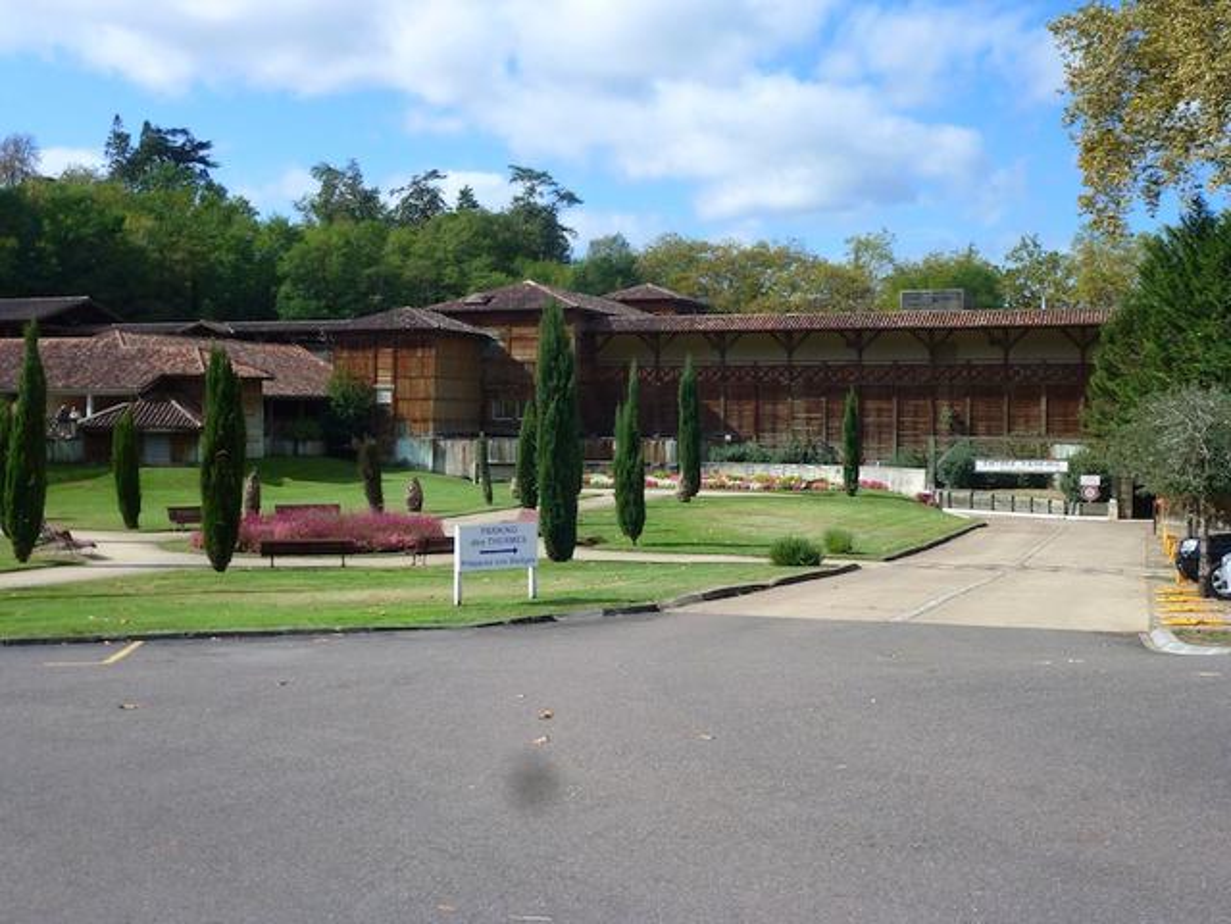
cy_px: 462
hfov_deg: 47.9
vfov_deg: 36.8
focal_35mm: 39
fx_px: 1387
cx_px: 616
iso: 100
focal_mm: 6.8
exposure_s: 1/800
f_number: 3.8
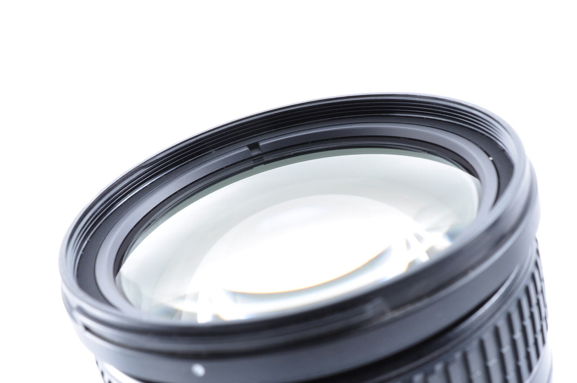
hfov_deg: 33.4
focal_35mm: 60
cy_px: 192
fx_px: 961
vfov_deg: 22.6
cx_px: 288
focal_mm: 40
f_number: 18
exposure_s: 1/200
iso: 200
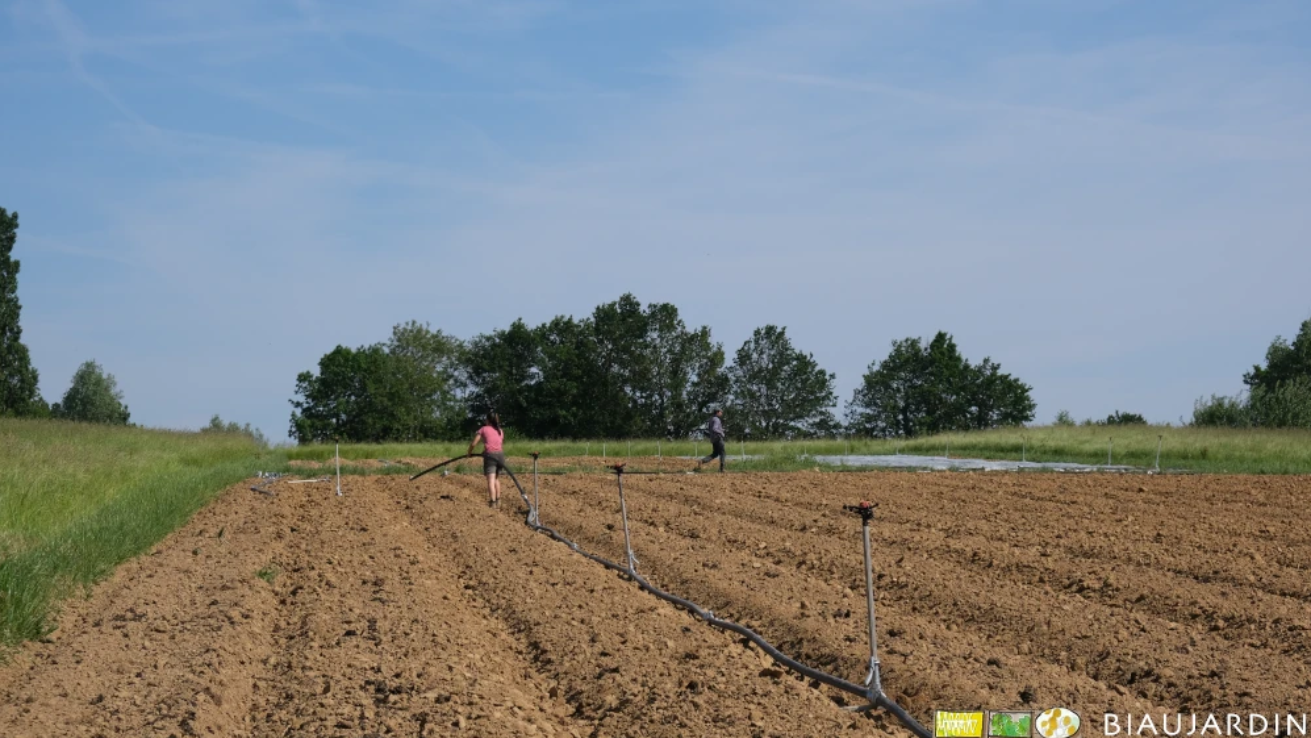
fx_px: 2886
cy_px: 364
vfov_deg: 14.6
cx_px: 656
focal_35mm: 83
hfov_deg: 25.6
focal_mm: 52.7
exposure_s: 1/480
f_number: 8
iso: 160
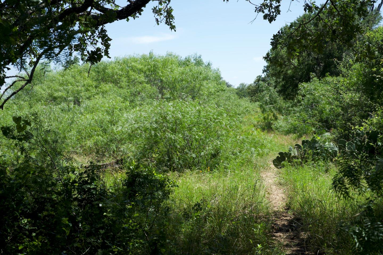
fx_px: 596
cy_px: 128
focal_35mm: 56
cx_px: 192
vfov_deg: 24.2
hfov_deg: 35.6
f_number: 9
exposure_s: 1/125
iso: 100
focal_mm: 56
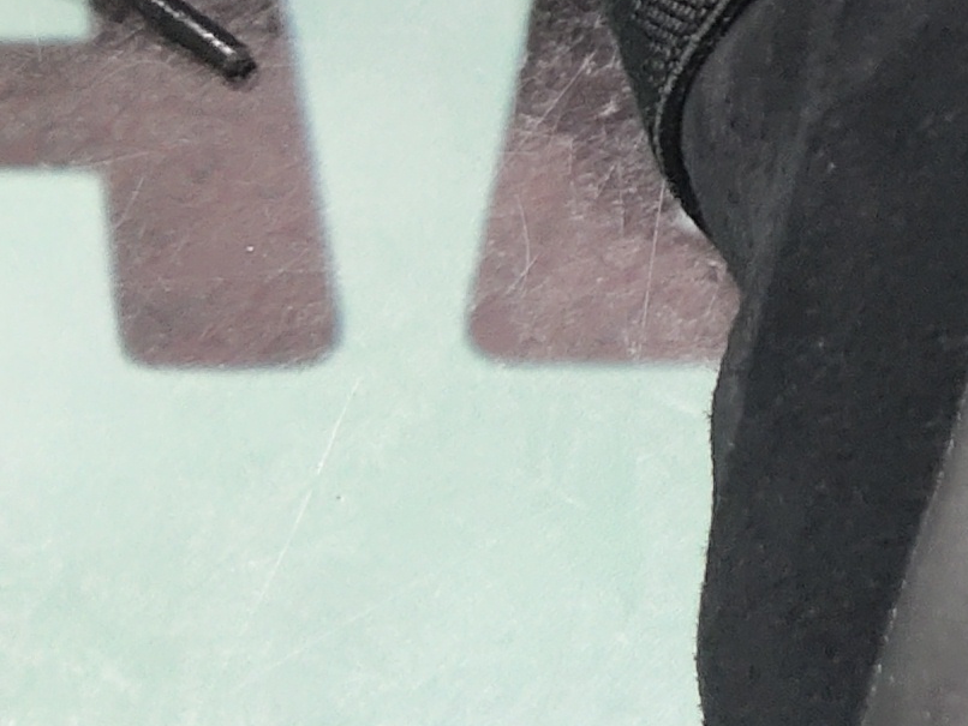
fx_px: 4196
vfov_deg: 9.7
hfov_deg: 12.3
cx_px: 1595
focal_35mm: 150
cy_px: -176
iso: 152
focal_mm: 4.35
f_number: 1.79
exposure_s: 1/50
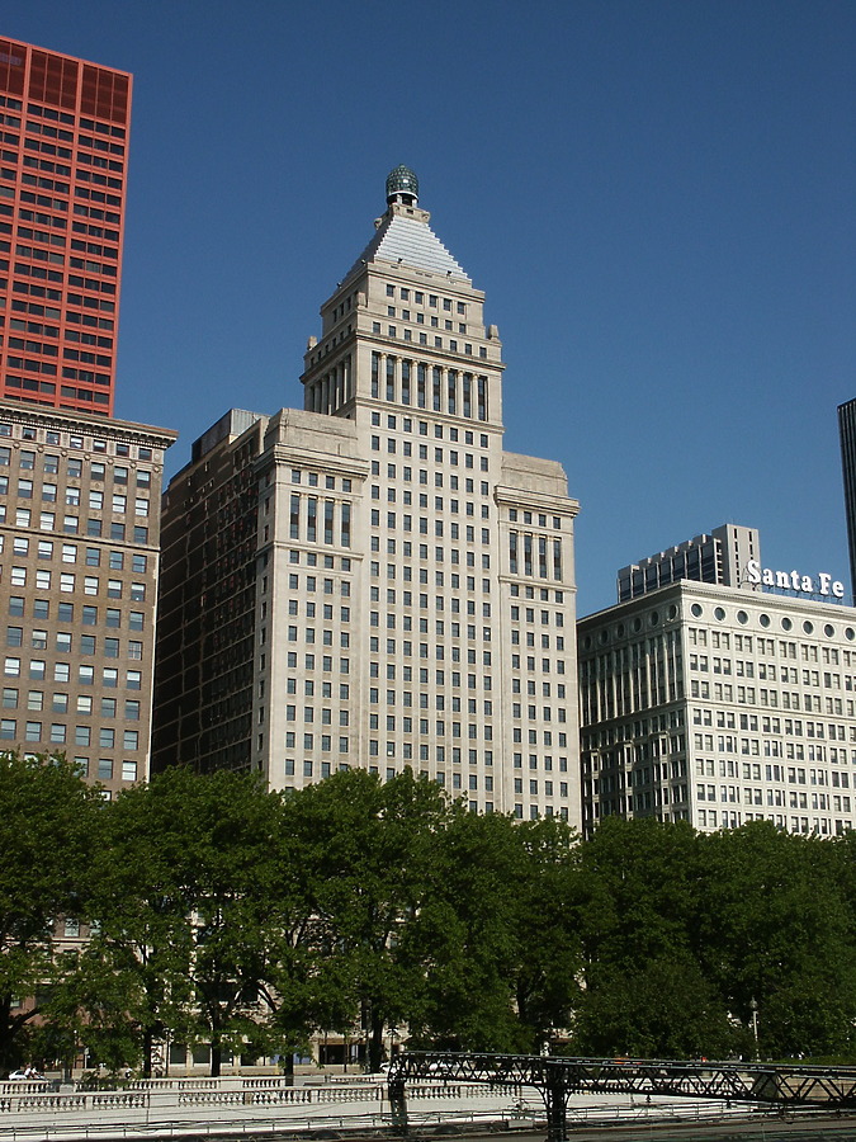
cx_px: 428
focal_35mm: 44
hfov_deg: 32.9
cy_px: 571
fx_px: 1451
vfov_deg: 42.9
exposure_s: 1/500
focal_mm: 9.26
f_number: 8
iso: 64
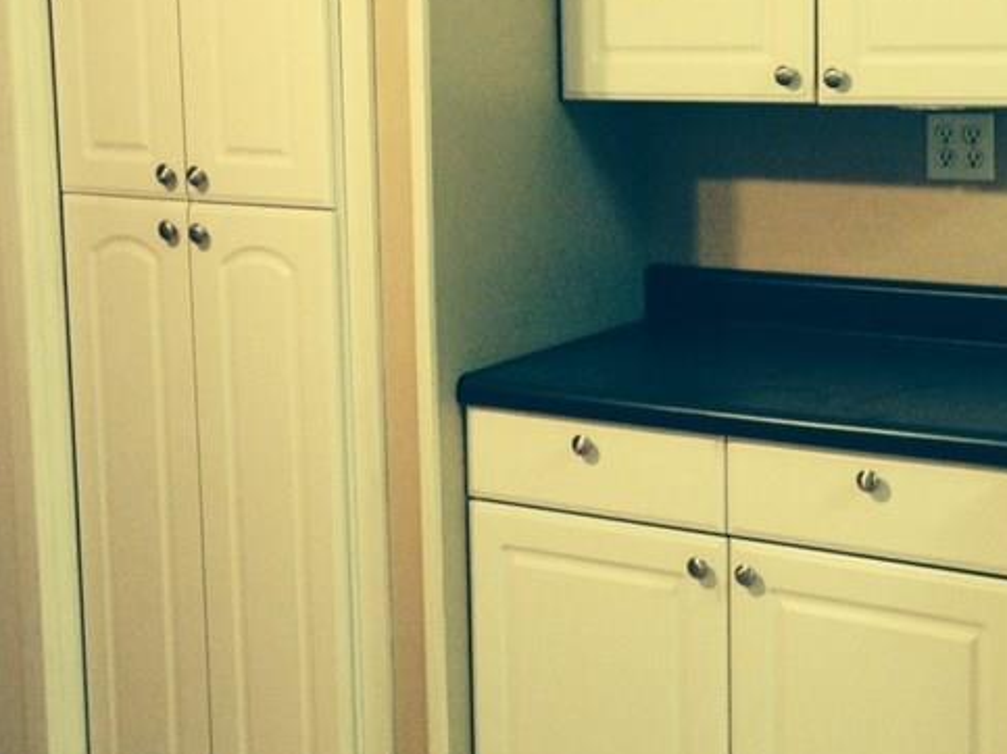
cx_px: 498
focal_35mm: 70
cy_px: 285
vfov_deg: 21.0
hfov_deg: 27.8
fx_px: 2036
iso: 320
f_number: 2.4
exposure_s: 1/20
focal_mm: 4.12
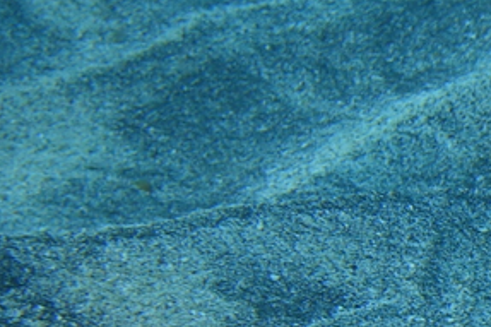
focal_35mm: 312
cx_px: 1013
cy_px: 419
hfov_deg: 6.4
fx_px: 4253
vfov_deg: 4.4
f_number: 4
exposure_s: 1/125
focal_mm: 25.61
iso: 125
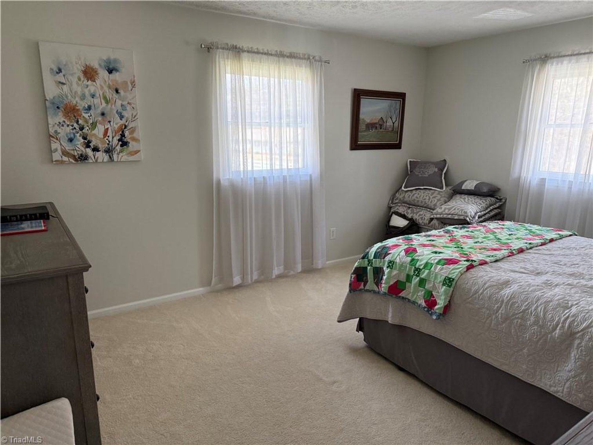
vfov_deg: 56.8
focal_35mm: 24
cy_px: 222
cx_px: 296
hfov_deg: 71.6
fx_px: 411
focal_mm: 6.76
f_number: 1.78
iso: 200
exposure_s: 1/145
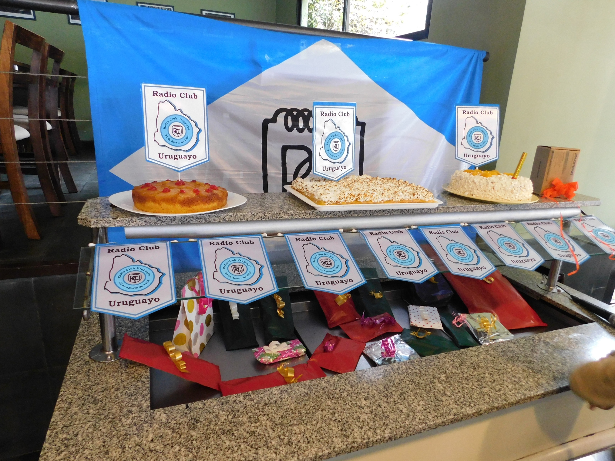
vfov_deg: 58.9
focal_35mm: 23
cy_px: 230
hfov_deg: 73.9
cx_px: 308
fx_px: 409
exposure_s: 1/15
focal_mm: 4
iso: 400
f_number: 3
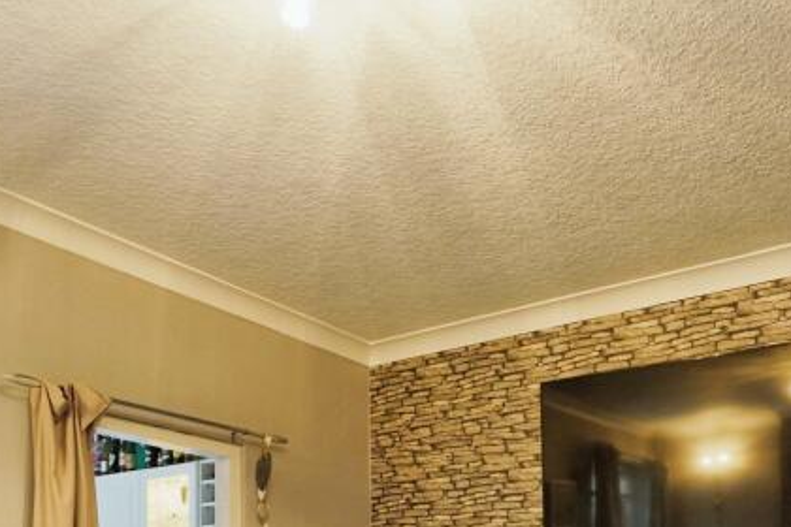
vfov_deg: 29.3
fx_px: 857
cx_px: 531
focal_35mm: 39
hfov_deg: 48.7
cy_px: 639
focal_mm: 16
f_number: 7.1
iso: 2000
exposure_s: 1/10
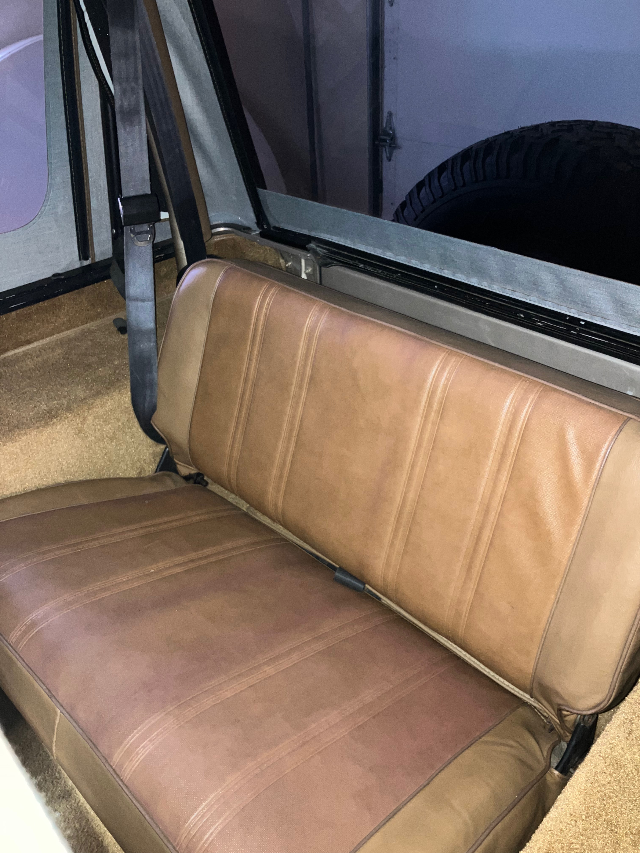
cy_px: 426
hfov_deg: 49.7
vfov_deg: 63.4
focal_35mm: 28
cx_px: 320
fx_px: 690
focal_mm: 3.99
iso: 100
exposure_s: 1/4
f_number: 1.8
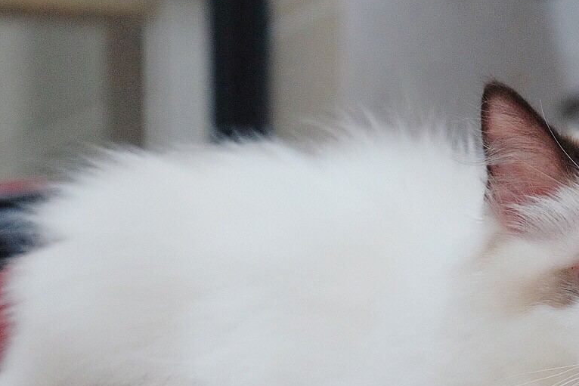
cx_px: 561
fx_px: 2574
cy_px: 329
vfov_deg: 8.6
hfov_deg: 12.7
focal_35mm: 160
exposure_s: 1/90
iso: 4000
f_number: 4
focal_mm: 46.3
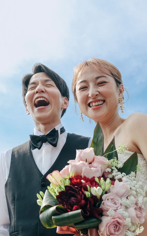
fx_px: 327
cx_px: 68
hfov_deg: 25.3
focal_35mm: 51
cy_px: 110
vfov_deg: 39.6
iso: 160
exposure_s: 1/500
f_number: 5
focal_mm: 29.2
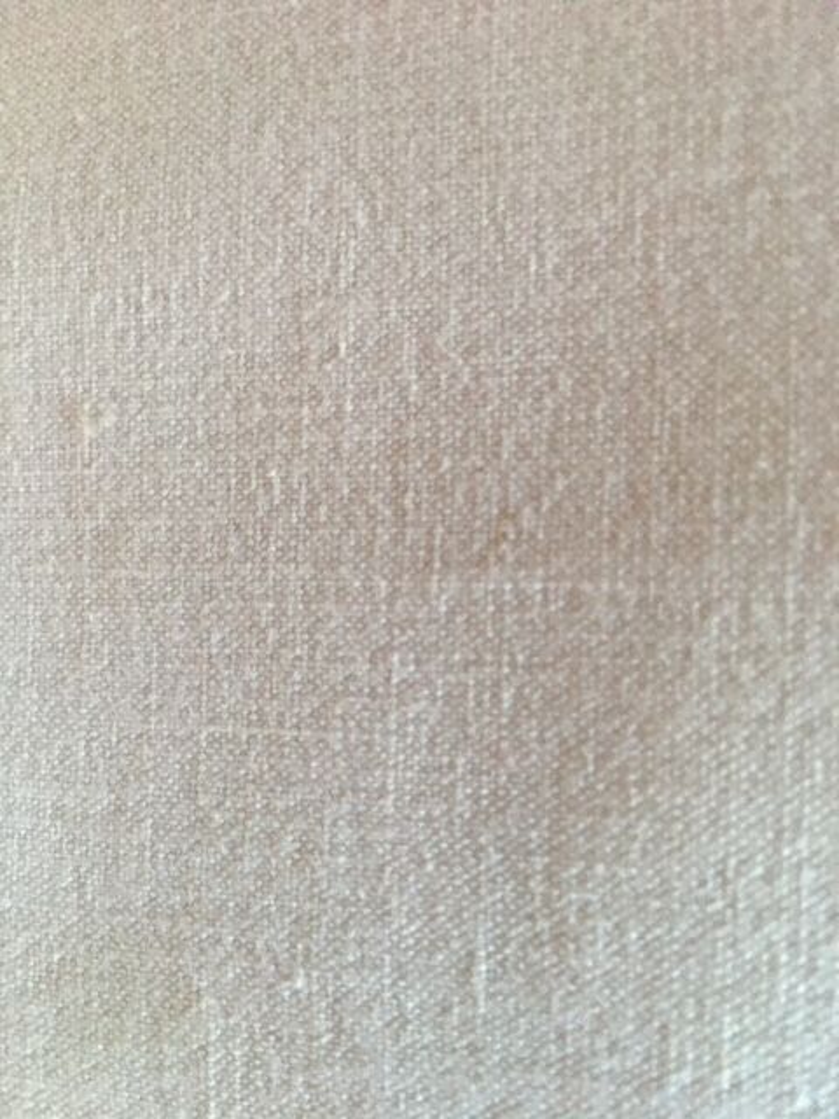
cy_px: 560
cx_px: 420
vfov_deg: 61.7
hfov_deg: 48.2
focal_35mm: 29
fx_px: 937
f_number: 2.2
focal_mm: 4.15
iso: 200
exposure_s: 1/17
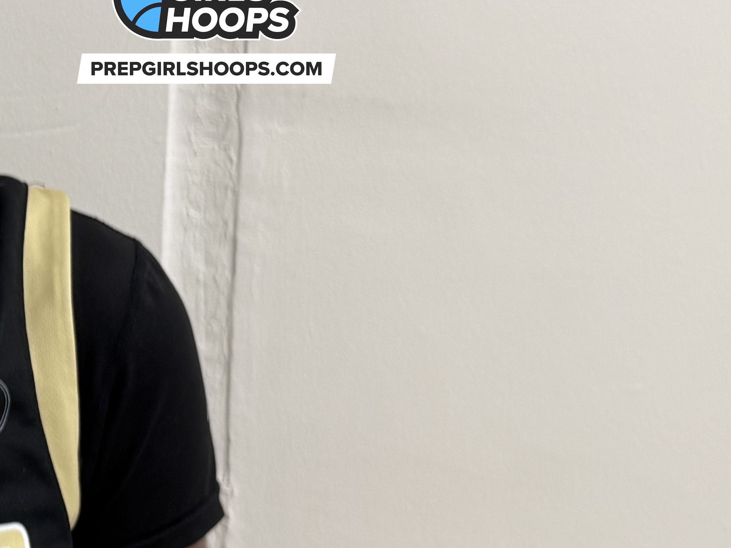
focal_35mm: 81
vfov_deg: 18.2
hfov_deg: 21.5
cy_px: 366
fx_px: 1711
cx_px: -258
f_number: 1.78
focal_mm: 6.76
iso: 100
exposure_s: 1/60
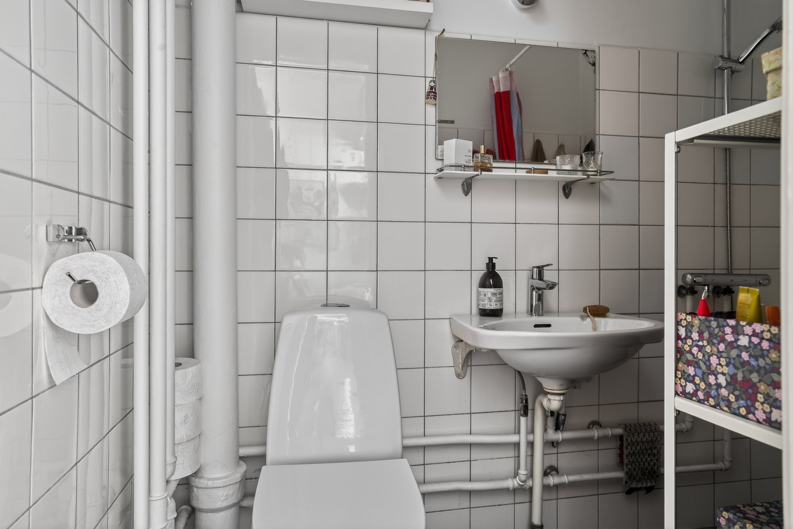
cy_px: 264
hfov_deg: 76.1
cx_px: 396
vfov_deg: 55.1
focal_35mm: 23
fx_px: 507
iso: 400
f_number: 8
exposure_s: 2
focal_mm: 23
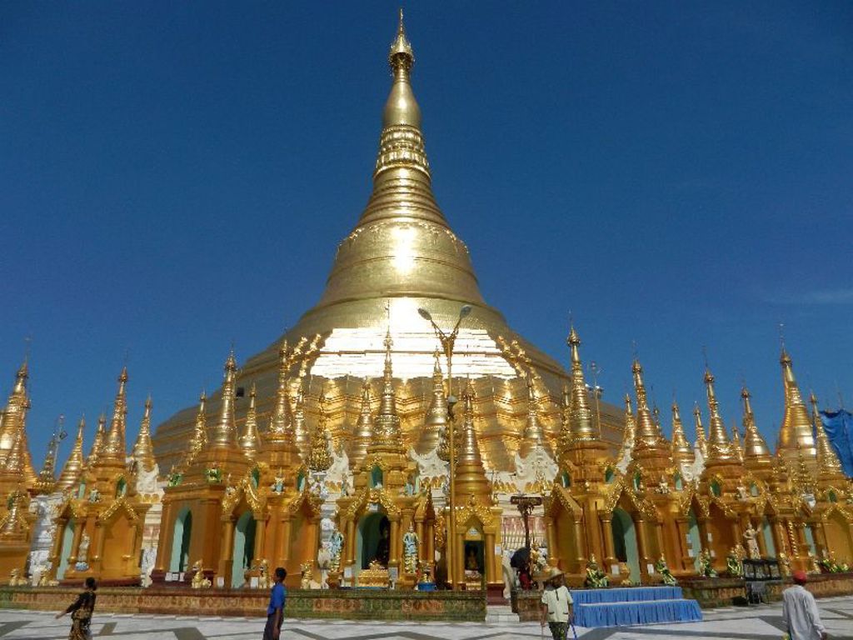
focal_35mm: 25
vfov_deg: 54.9
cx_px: 426
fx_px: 616
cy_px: 320
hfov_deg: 69.4
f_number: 7
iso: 160
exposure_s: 1/1250
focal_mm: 4.5
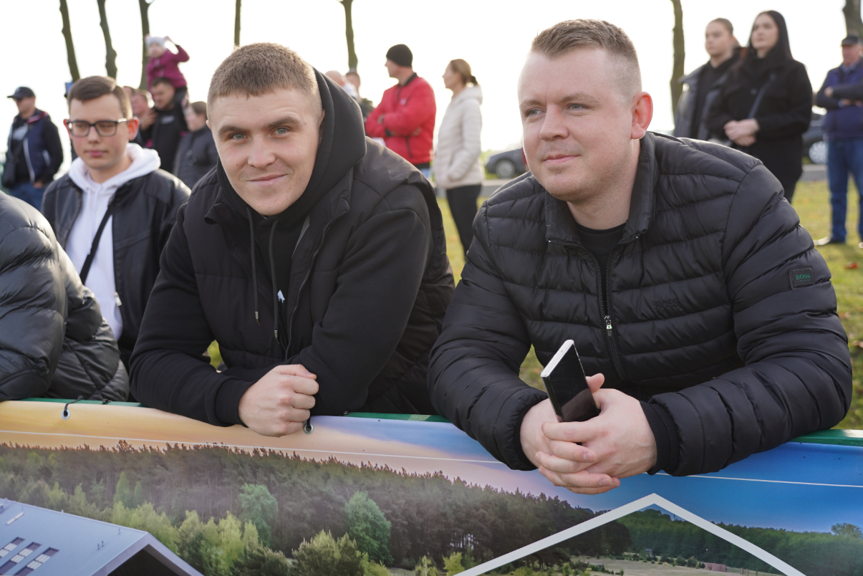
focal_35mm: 41
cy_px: 278
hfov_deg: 47.4
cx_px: 450
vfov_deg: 32.6
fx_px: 983
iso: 100
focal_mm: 38
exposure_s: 1/160
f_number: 4
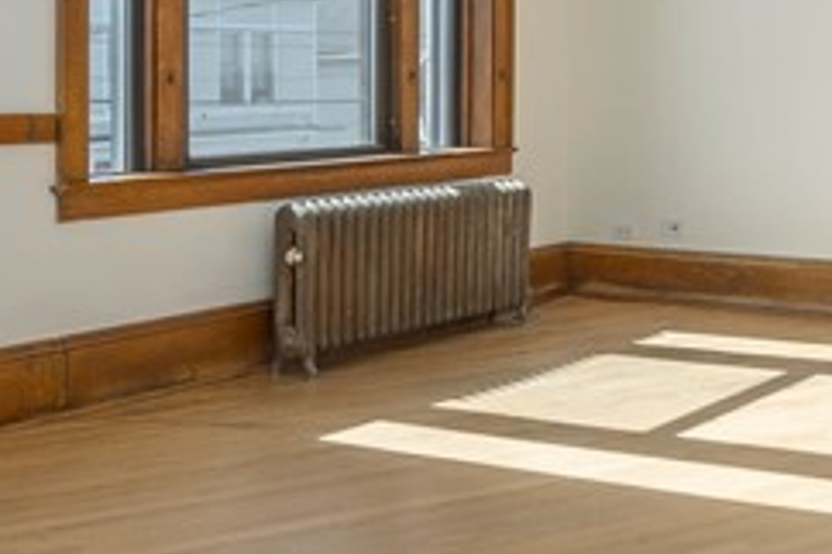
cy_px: 64
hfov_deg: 31.8
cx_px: 511
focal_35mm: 63
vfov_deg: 21.1
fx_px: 1455
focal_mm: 14
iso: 200
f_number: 9
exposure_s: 1/160
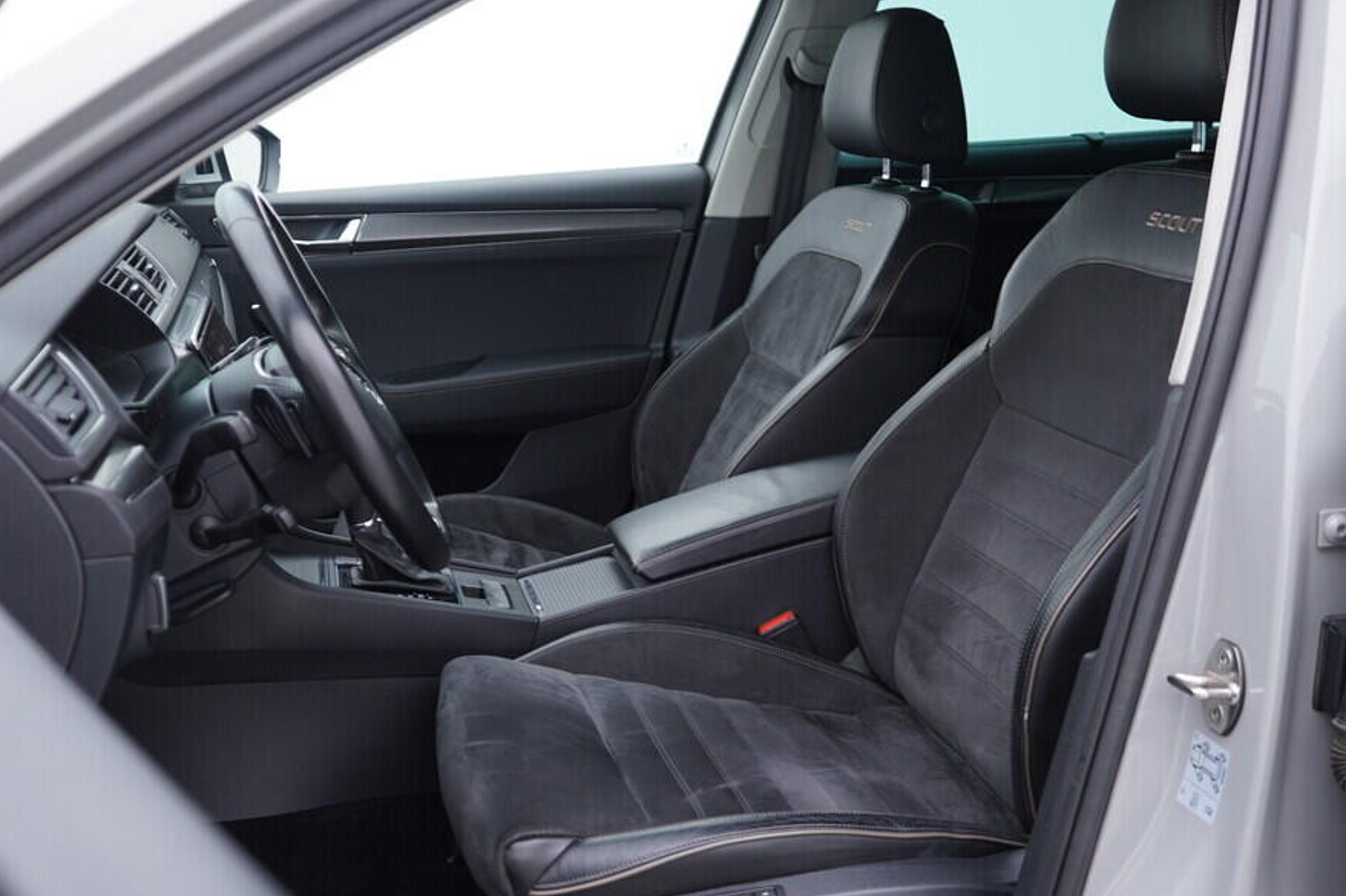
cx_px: 653
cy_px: 497
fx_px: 1570
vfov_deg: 31.9
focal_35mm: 42
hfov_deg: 46.4
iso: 125
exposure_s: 1/40
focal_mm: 24
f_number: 2.8
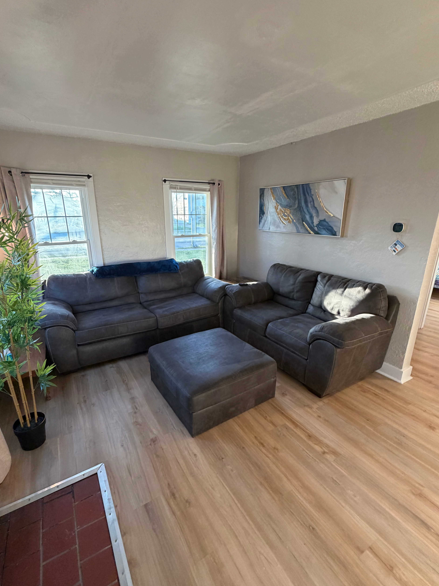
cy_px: 297
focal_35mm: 16
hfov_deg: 78.0
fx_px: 271
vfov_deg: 94.5
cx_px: 205
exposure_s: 1/60
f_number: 2.2
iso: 200
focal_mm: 2.22
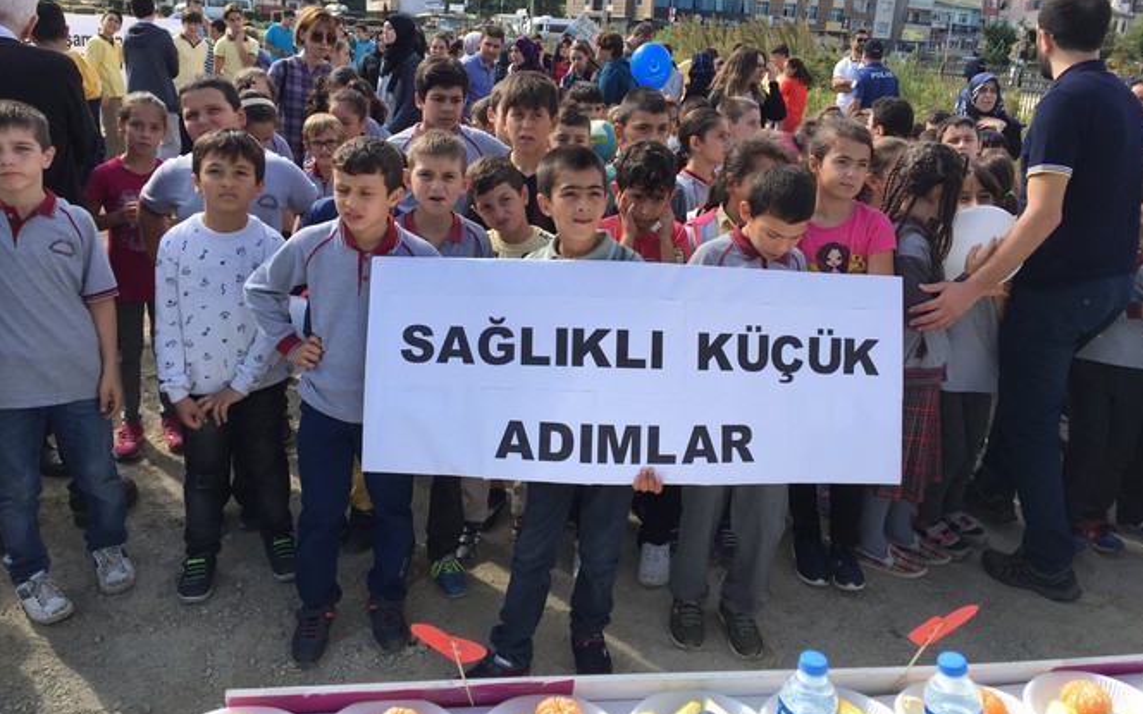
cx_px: 575
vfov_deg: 40.5
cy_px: 301
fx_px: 966
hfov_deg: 61.2
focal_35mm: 31
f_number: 2.2
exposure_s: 1/1014
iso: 32
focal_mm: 4.15
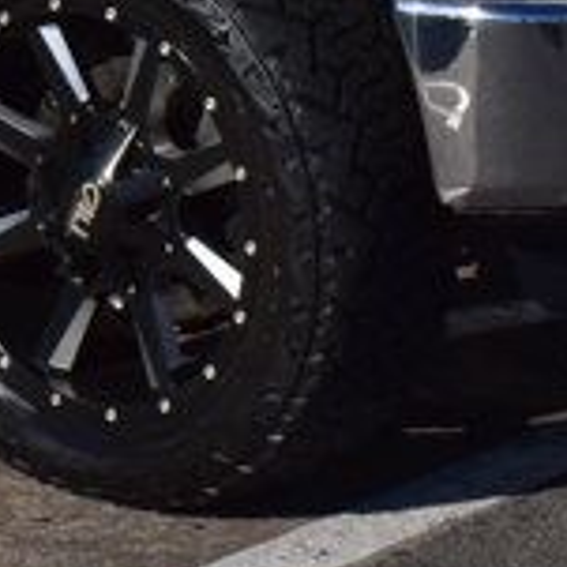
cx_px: -680
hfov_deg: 7.9
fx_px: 3855
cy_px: -559
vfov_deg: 8.0
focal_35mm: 208
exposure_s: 1/640
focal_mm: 24
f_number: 11
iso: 200
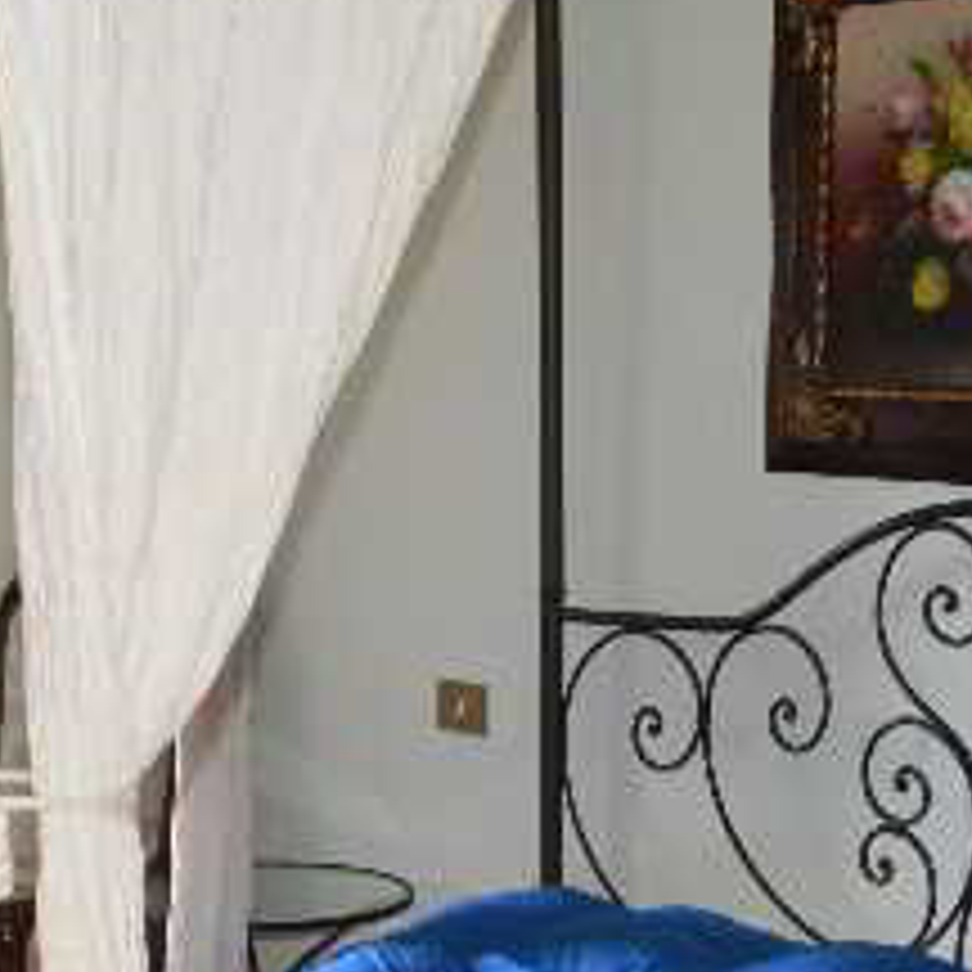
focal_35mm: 85
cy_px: 770
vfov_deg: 20.2
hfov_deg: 20.1
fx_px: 2700
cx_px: 122
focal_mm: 18
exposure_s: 1/60
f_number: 3.5
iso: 900
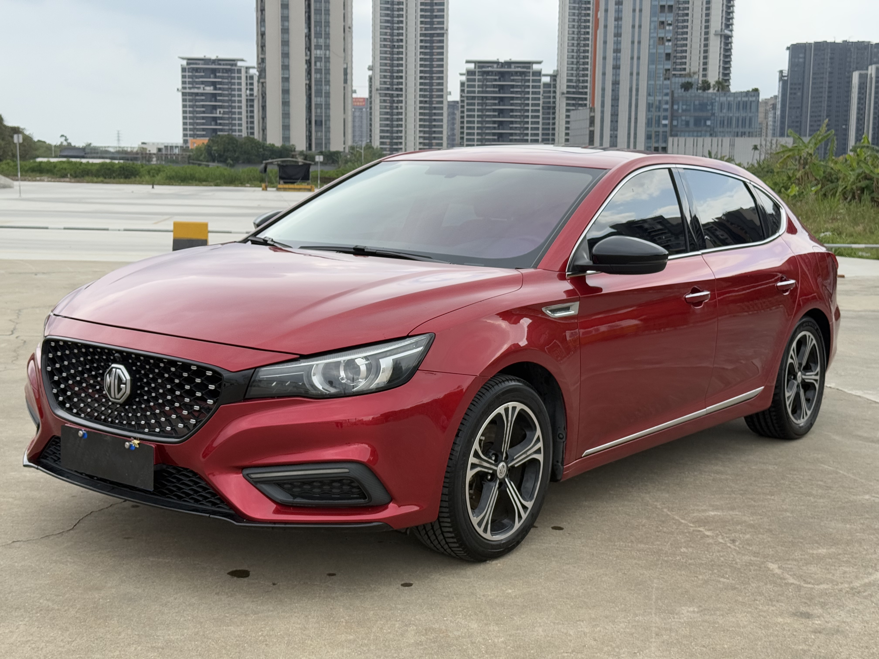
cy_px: 330
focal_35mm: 48
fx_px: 1219
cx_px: 440
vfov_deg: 30.3
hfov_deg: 39.7
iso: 64
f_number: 1.78
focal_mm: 6.76
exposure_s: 1/1429
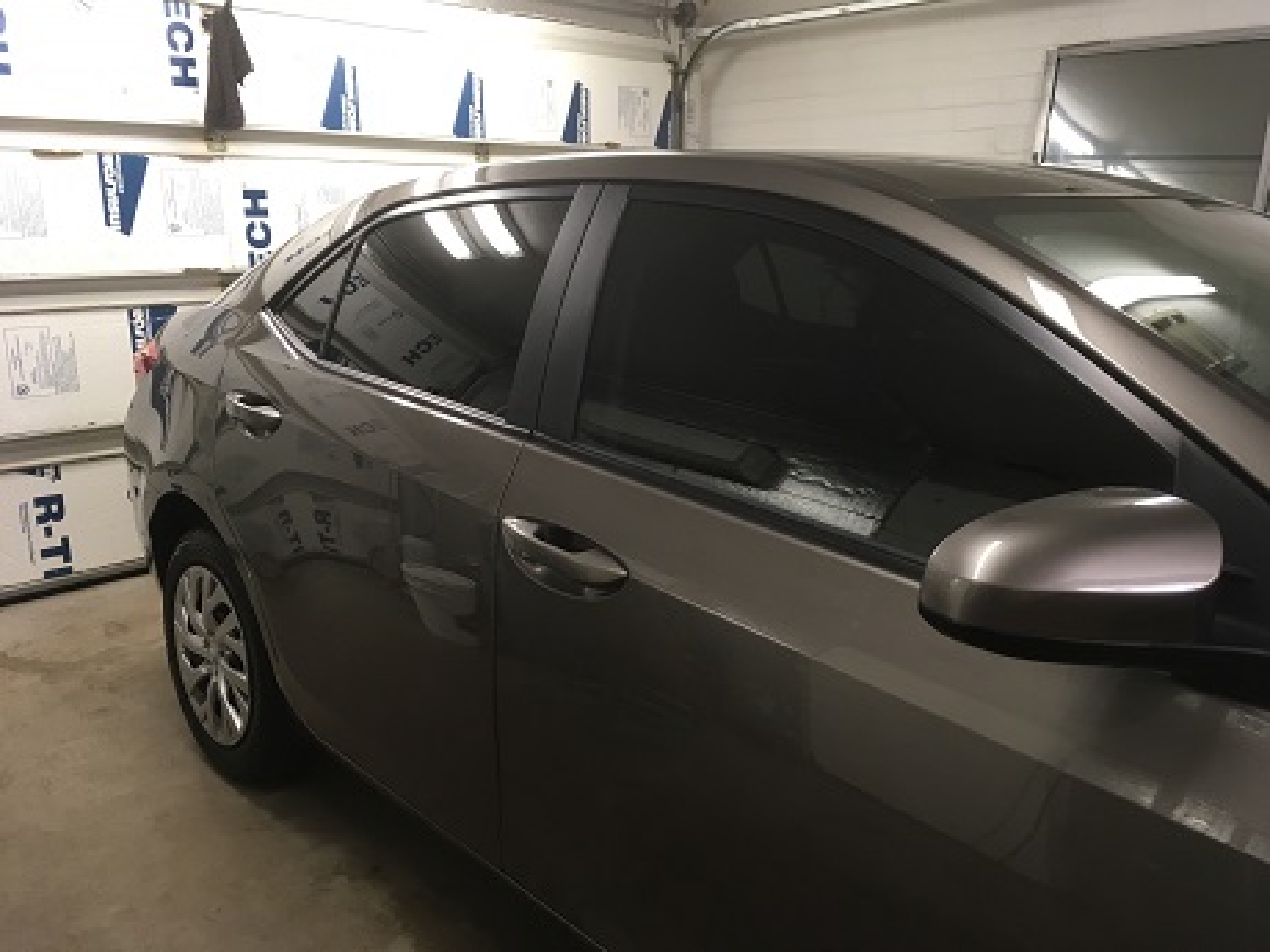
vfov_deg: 48.2
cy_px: 476
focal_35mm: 29
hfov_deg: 61.7
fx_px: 1064
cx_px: 635
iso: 64
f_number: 2.2
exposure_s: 1/30
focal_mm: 4.15
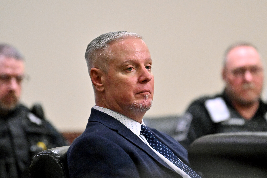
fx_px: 2054
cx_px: 134
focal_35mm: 277
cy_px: 89
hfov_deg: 7.4
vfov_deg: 5.0
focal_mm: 185
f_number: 2.8
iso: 8000
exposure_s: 1/400
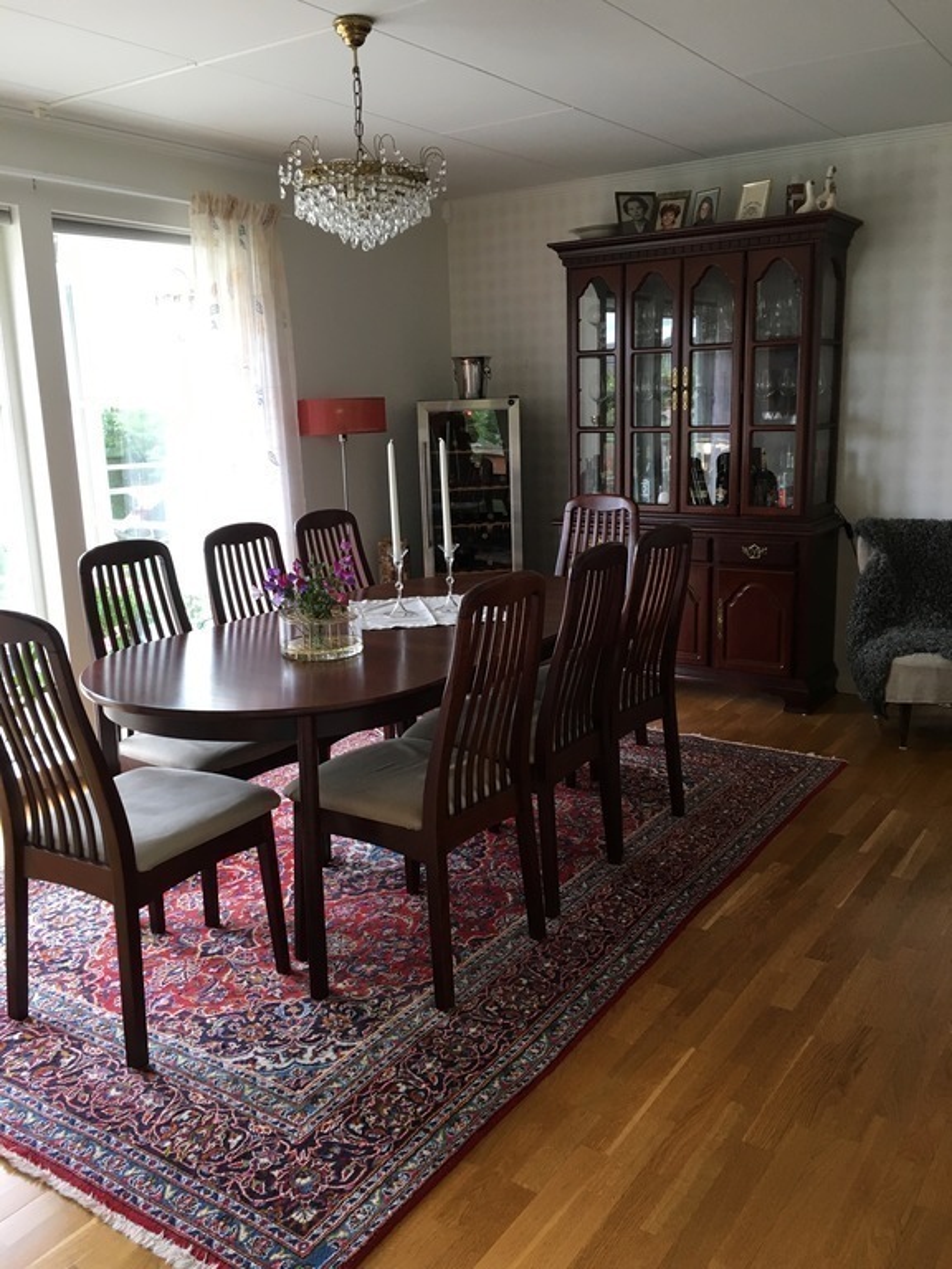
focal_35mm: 29
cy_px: 634
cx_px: 476
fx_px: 1063
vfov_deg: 61.7
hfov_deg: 48.2
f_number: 2.2
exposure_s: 1/33
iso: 50
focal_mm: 4.15
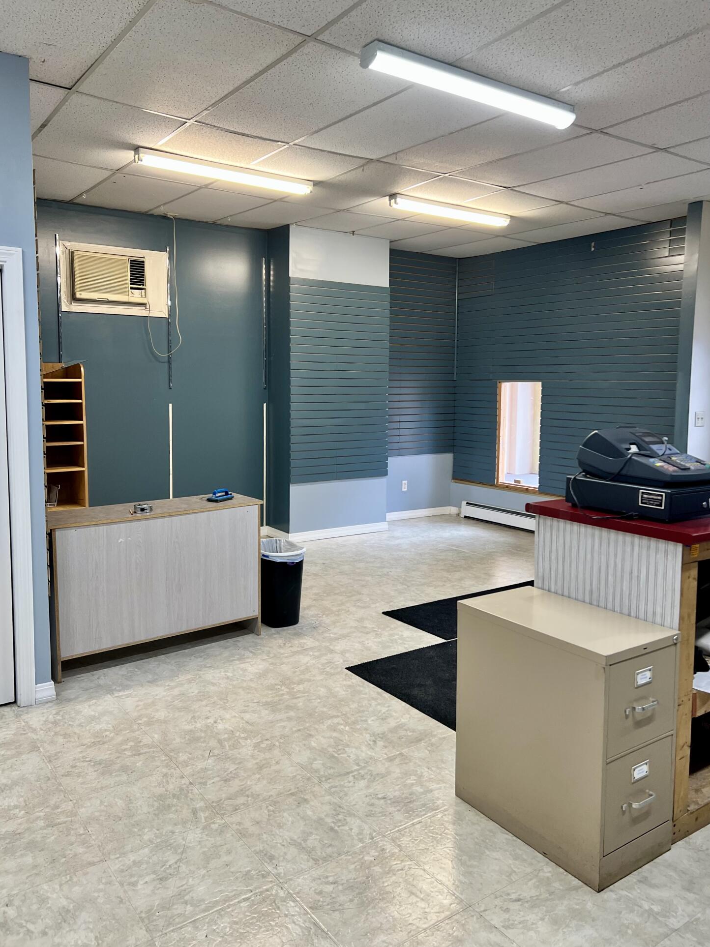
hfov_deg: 51.3
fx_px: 739
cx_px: 345
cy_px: 463
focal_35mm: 27
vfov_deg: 65.3
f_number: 1.5
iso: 125
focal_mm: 5.7
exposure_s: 1/120
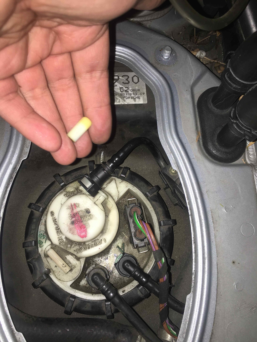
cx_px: 128
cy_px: 171
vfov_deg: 61.7
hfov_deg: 48.2
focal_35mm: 29
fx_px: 287
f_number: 2.2
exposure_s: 1/23
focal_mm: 4.15
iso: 25
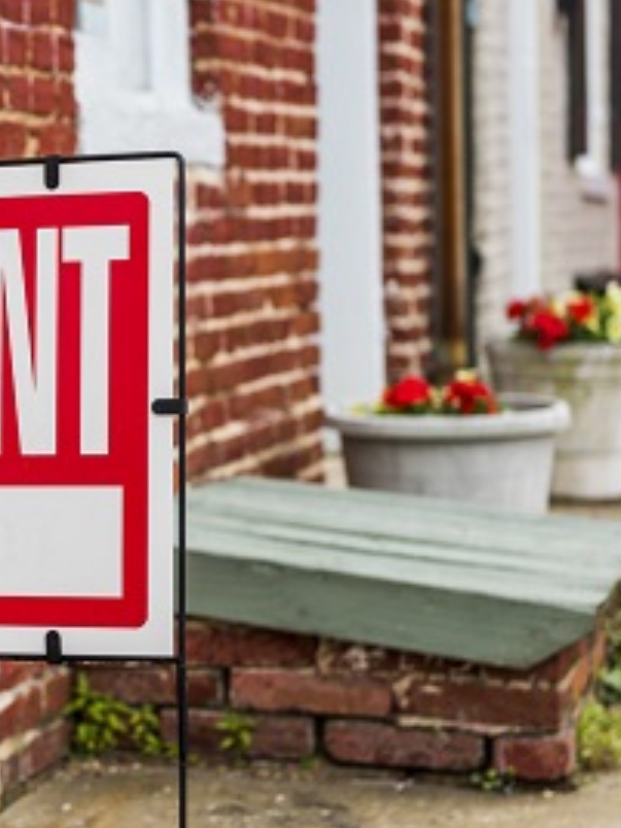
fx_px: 2703
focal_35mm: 113
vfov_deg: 17.4
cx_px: -3
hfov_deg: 12.9
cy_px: 402
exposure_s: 1/250
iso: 64
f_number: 4
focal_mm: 70
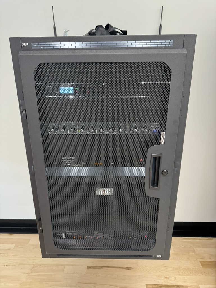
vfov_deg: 71.6
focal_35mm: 24
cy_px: 144
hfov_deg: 56.8
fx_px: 200
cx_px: 108
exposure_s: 1/60
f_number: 1.78
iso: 320
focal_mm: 6.76
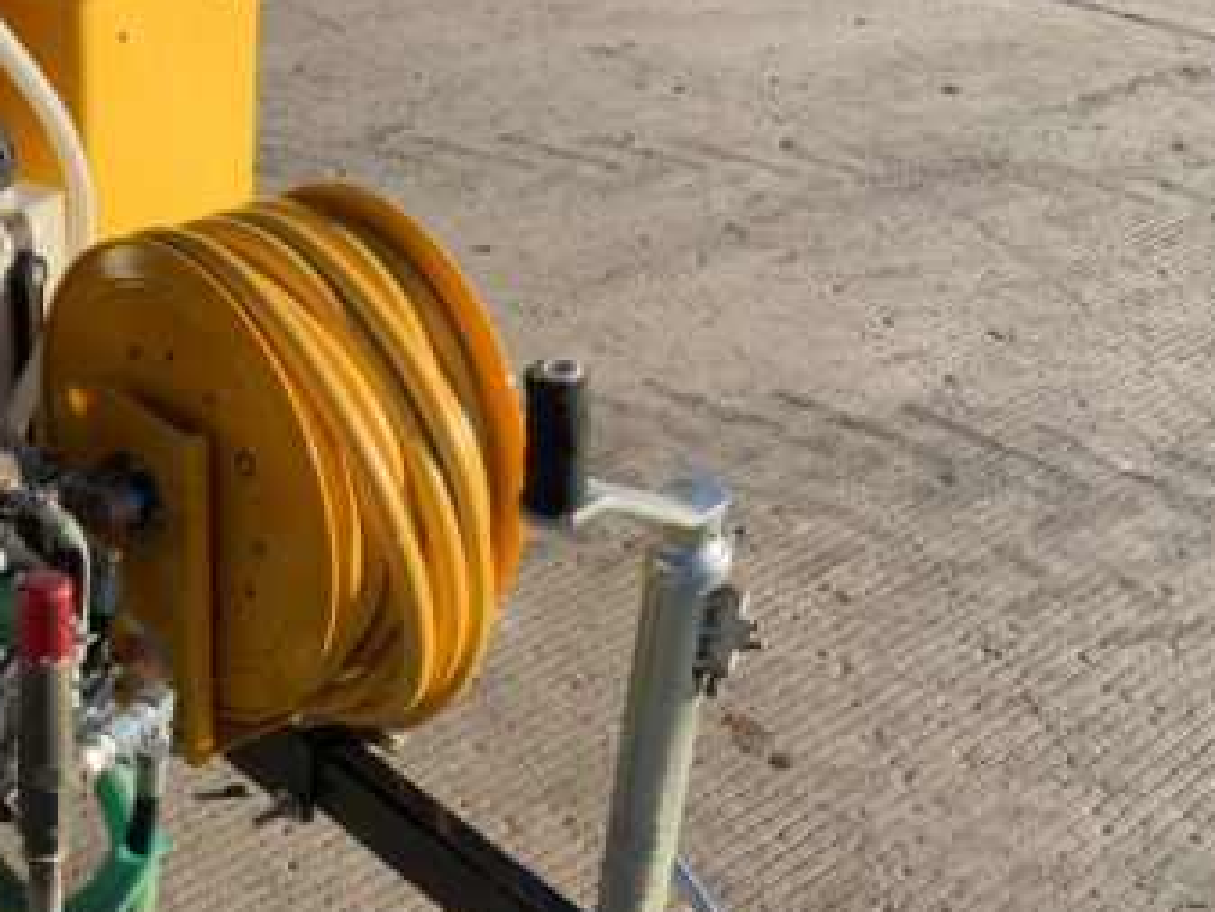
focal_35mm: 55
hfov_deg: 33.5
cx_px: 173
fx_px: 1931
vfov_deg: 26.4
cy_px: 620
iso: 16
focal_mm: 3
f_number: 1.8
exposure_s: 1/912
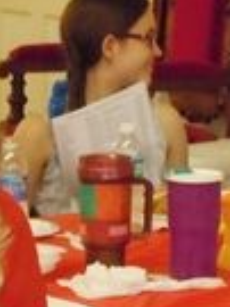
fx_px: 2680
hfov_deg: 4.9
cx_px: -132
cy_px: 337
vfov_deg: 6.5
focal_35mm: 302
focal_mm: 18.3
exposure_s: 1/50
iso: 1000
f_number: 5.4
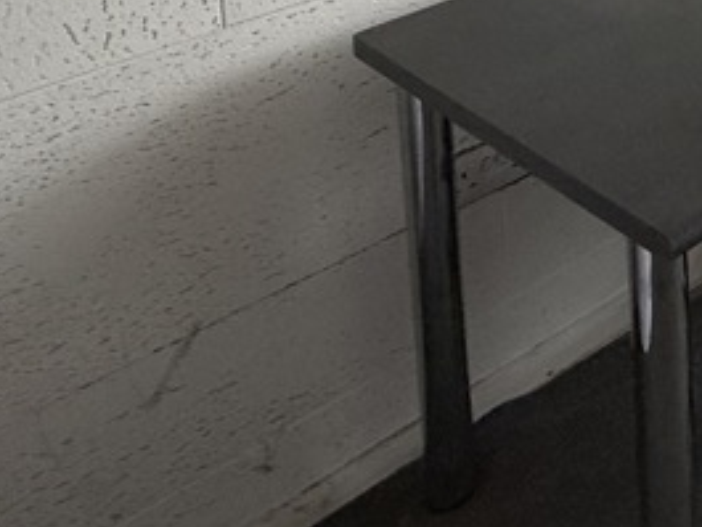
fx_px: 1096
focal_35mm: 54
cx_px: 1256
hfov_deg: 22.1
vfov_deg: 20.1
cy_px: -403
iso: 50
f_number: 2.2
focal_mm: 2.22
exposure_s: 1/200
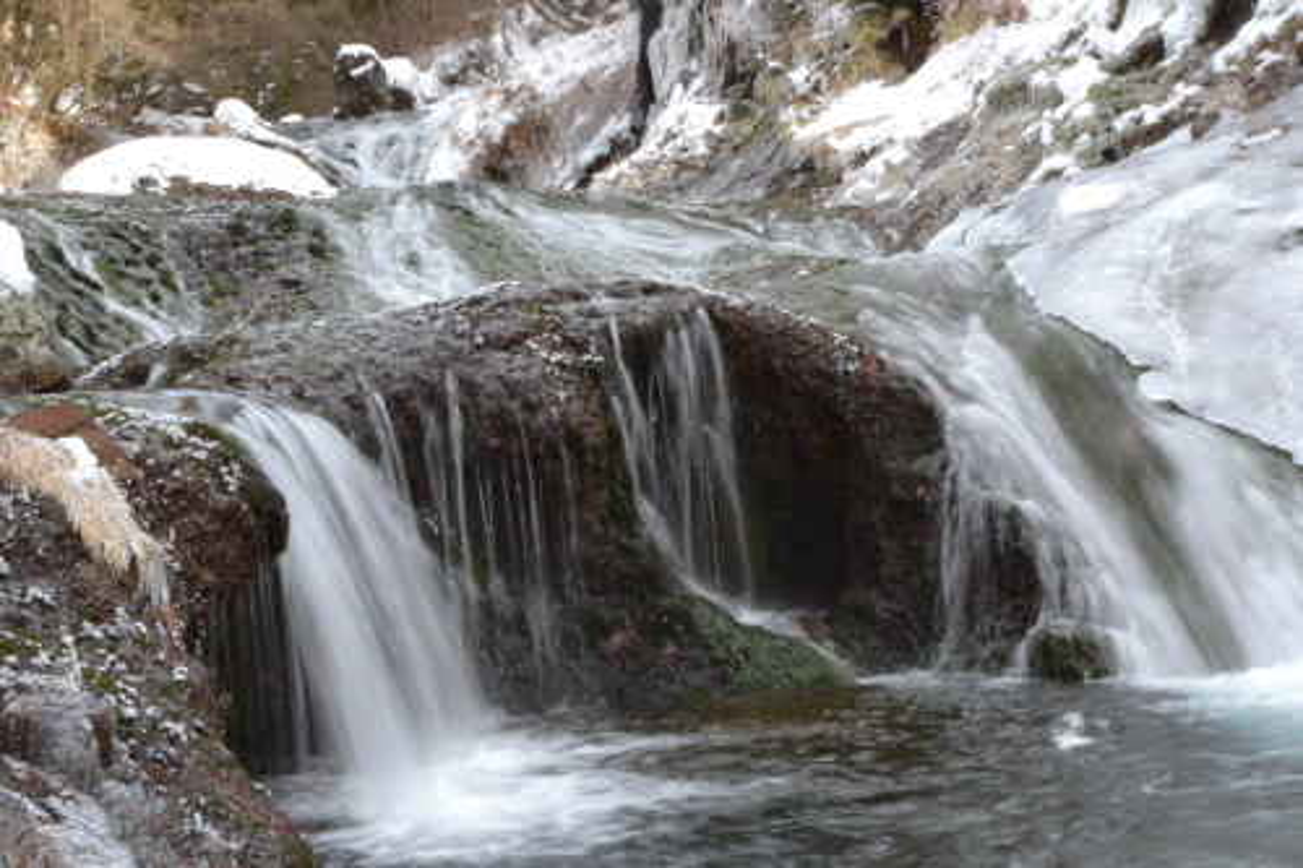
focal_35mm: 52
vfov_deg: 25.7
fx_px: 1899
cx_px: 652
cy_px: 434
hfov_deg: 37.9
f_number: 32
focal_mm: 35
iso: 800
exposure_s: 1/10
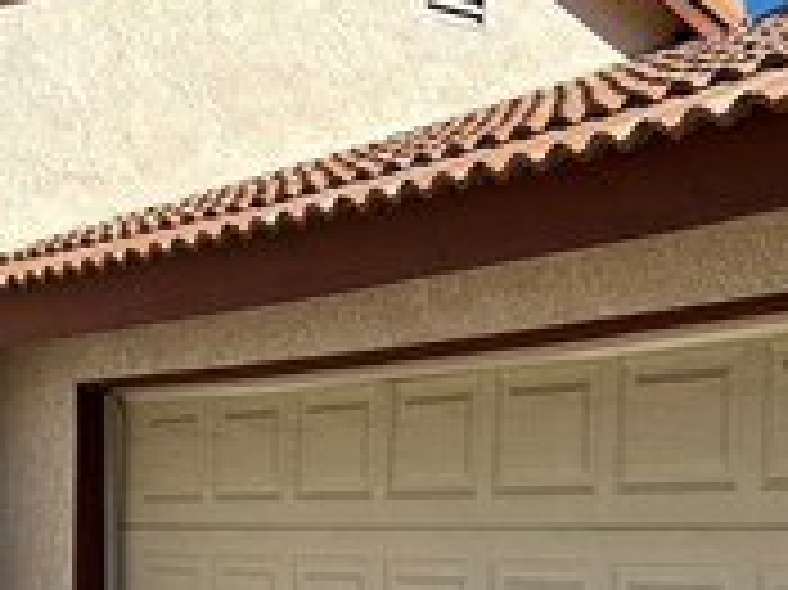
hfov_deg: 22.0
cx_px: 612
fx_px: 2002
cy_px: 689
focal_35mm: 88
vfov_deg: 16.2
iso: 80
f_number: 1.78
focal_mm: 6.86
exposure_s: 1/6623
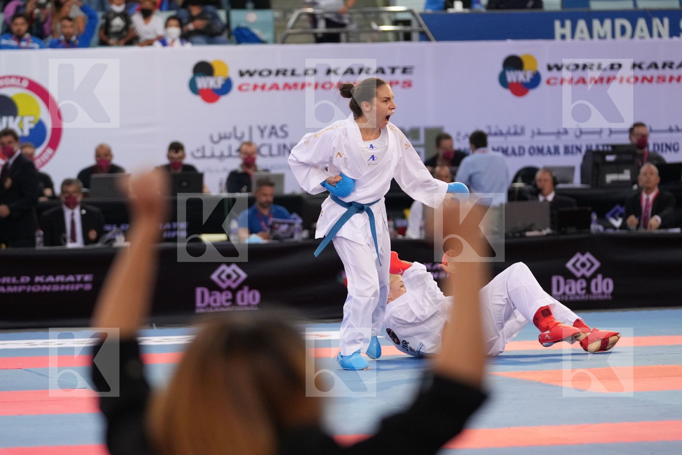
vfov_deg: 6.5
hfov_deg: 9.8
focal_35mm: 210
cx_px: 341
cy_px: 228
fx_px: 3978
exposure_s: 1/1000
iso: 2500
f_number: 2.8
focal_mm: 140
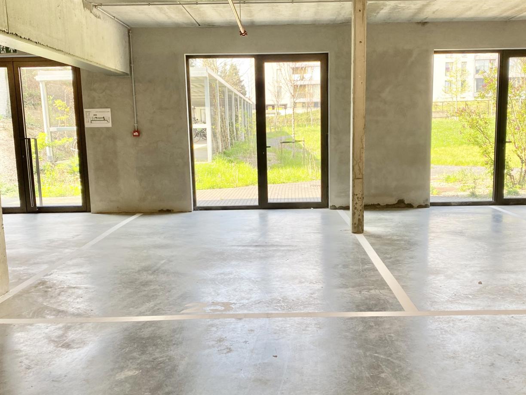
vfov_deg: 41.8
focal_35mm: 34
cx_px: 289
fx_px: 517
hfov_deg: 53.9
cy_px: 207
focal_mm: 4.25
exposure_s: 1/121
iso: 32
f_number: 1.8
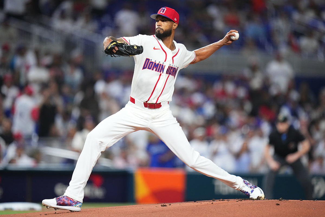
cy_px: 108
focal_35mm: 400
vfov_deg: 3.4
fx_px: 3611
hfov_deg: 5.2
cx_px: 162
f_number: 2.8
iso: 4000
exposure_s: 1/2000
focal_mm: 400
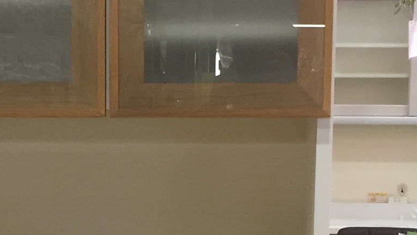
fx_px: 1471
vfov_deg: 8.9
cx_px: 89
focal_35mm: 133
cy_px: 341
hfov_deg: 16.0
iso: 80
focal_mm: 4.15
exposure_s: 1/30
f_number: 2.2
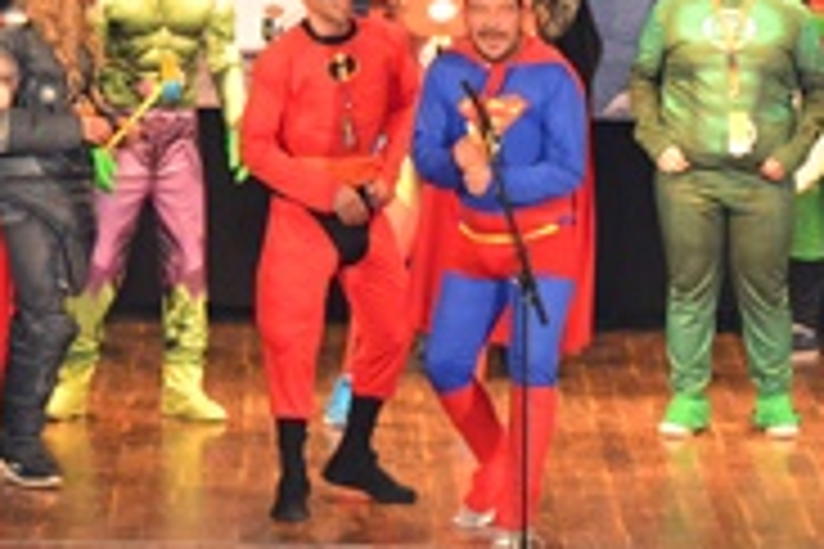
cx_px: 707
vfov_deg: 4.3
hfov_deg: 6.5
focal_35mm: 318
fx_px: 7278
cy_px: 180
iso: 1800
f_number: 4.2
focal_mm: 86
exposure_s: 1/60
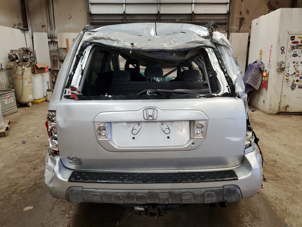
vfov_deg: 53.1
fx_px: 227
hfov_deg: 67.3
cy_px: 114
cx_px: 151
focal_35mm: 26
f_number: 1.5
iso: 125
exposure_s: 1/60.2
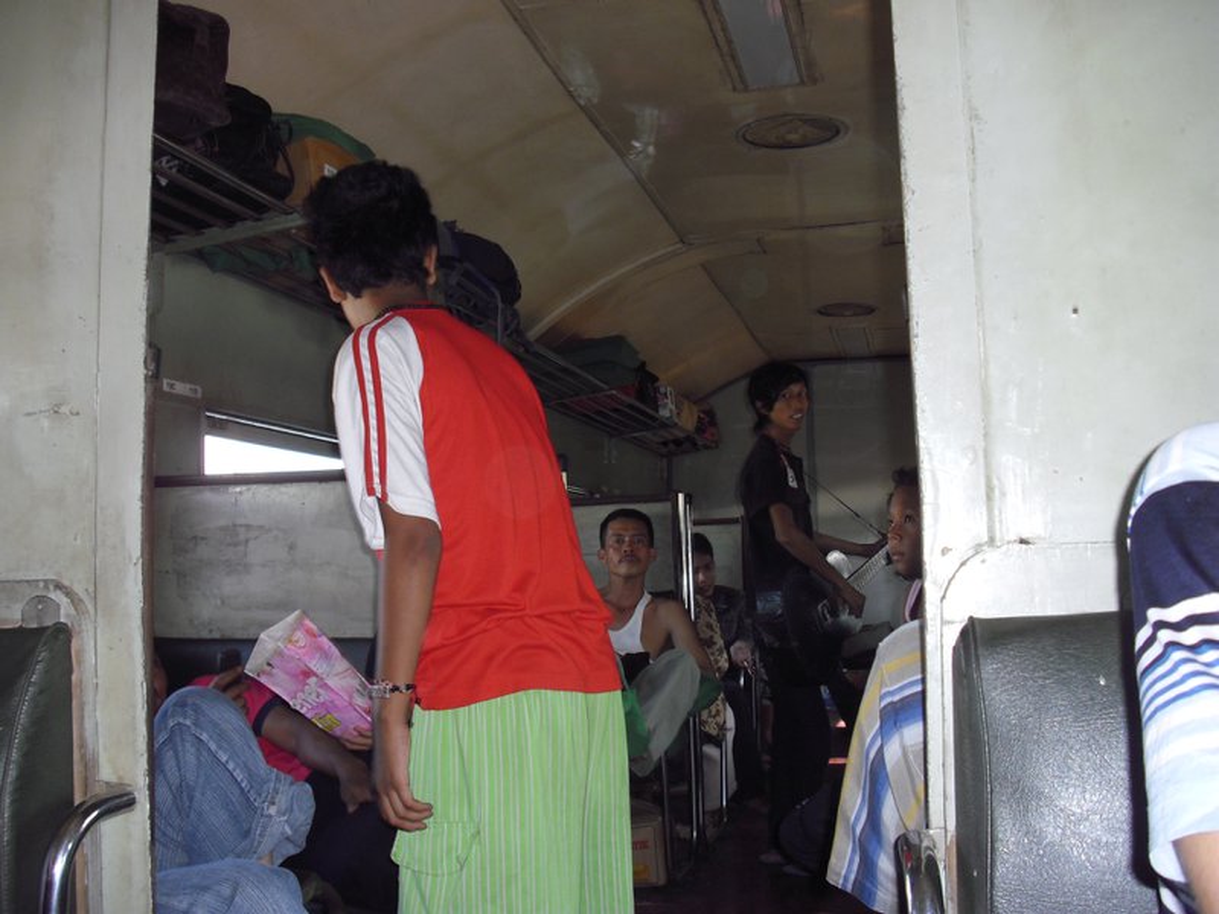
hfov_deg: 49.0
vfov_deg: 37.7
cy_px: 457
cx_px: 610
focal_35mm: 38
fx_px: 1338
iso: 100
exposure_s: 1/60
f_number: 2.8
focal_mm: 6.2
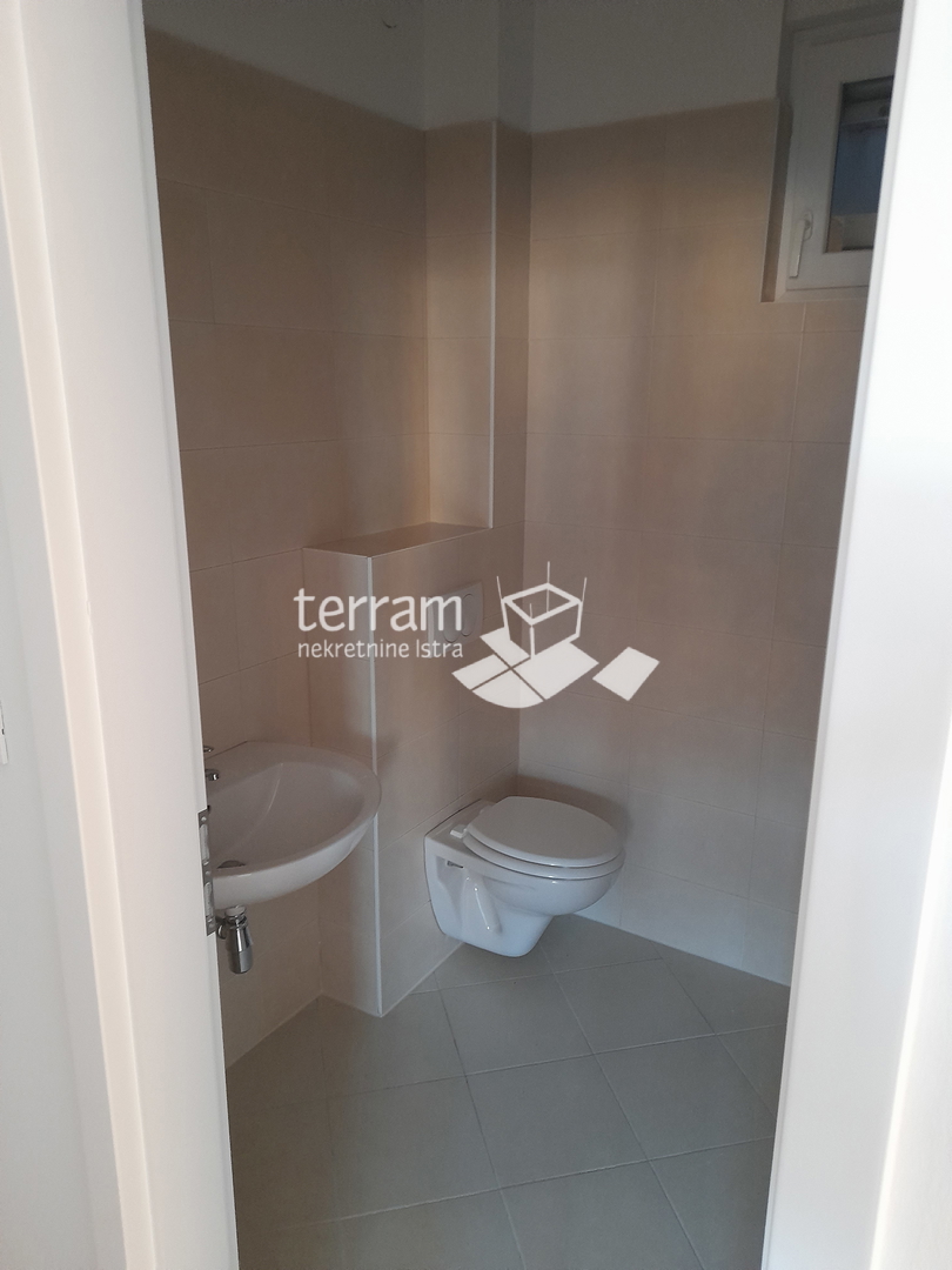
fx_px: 917
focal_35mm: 25
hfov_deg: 54.9
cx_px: 476
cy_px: 635
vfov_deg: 69.4
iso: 640
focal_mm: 4.6
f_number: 2
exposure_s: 1/24
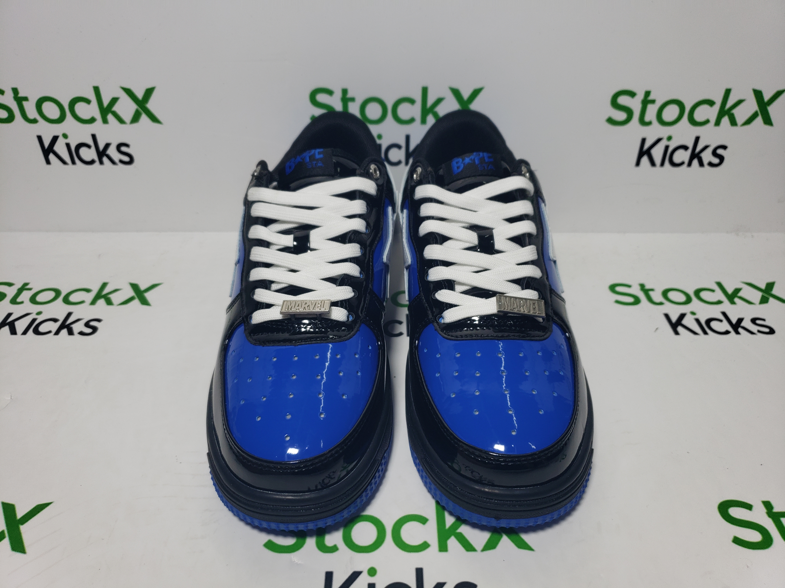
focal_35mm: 26
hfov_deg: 67.3
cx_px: 392
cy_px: 294
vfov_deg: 53.1
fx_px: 590
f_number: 1.5
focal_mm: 4.3
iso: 50
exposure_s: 1/591
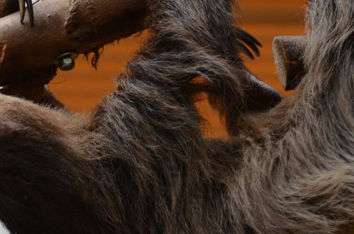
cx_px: 103
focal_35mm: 341
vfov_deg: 4.0
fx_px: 3346
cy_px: 87
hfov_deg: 6.1
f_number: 4.5
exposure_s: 1/60
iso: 800
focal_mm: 100
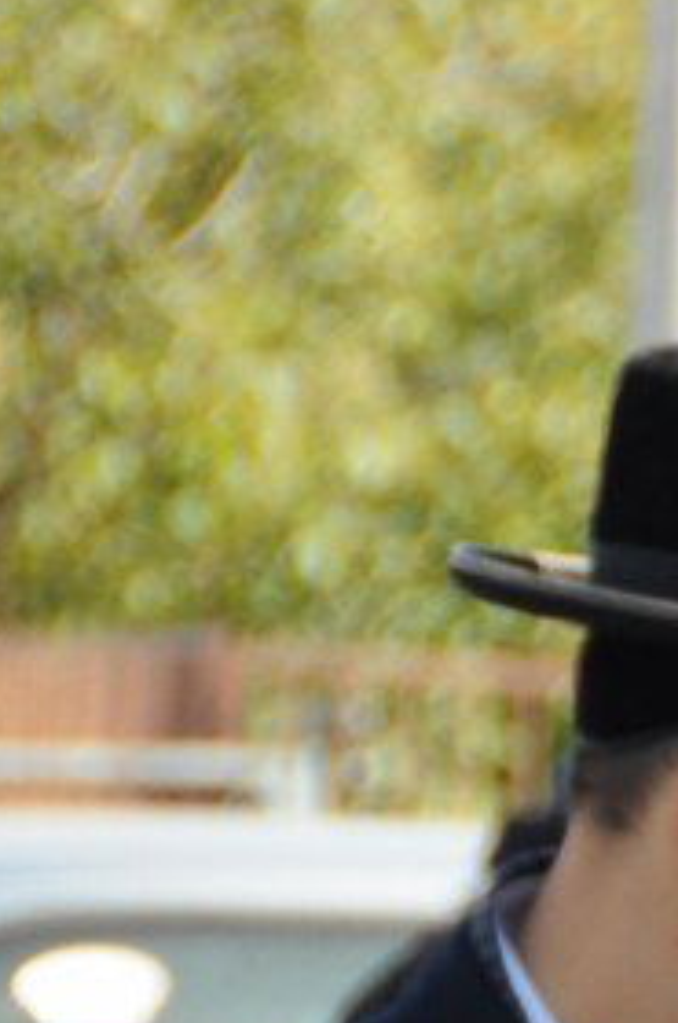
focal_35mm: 774
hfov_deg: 1.8
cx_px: 1750
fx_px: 21946
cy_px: 2420
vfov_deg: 2.6
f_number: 5.3
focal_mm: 90
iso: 320
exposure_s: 1/400
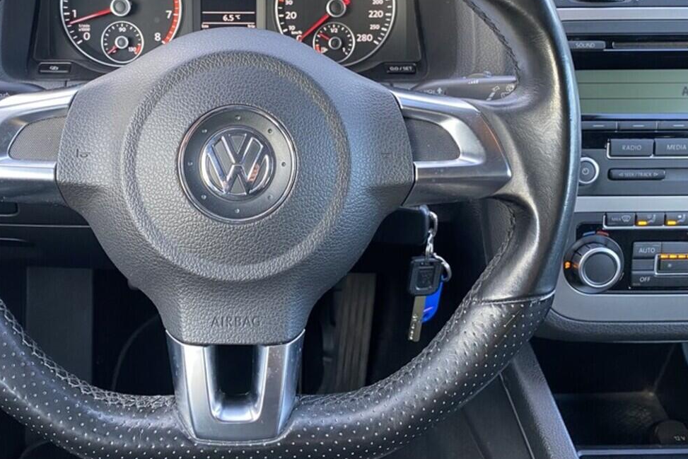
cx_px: 245
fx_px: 765
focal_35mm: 40
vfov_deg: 33.0
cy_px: 137
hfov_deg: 47.9
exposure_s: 1/71
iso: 125
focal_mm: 4.25
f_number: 1.8
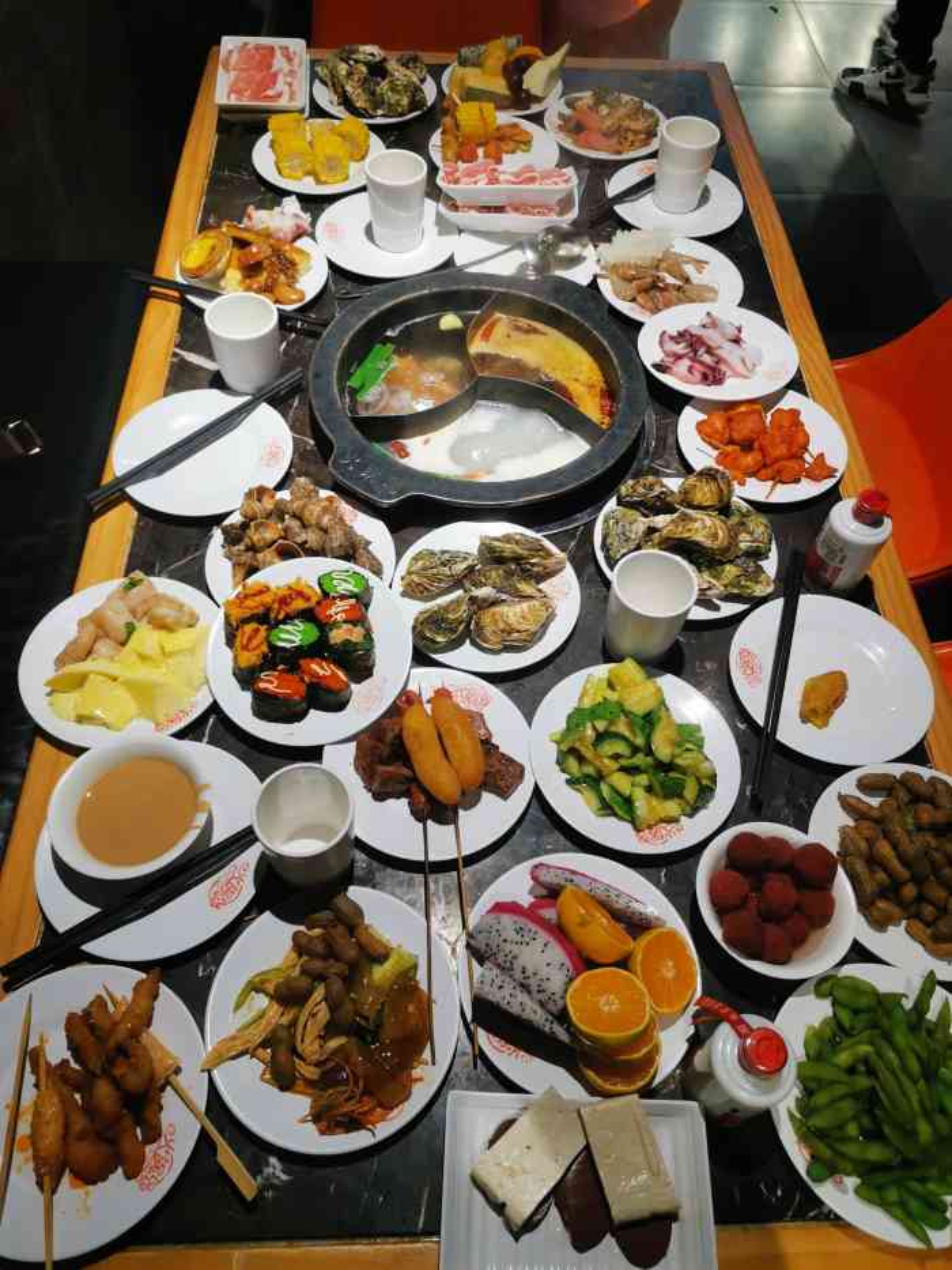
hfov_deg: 53.1
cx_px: 476
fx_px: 953
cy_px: 635
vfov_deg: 67.3
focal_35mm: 26
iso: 50
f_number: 1.8
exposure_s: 1/100
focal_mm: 4.75
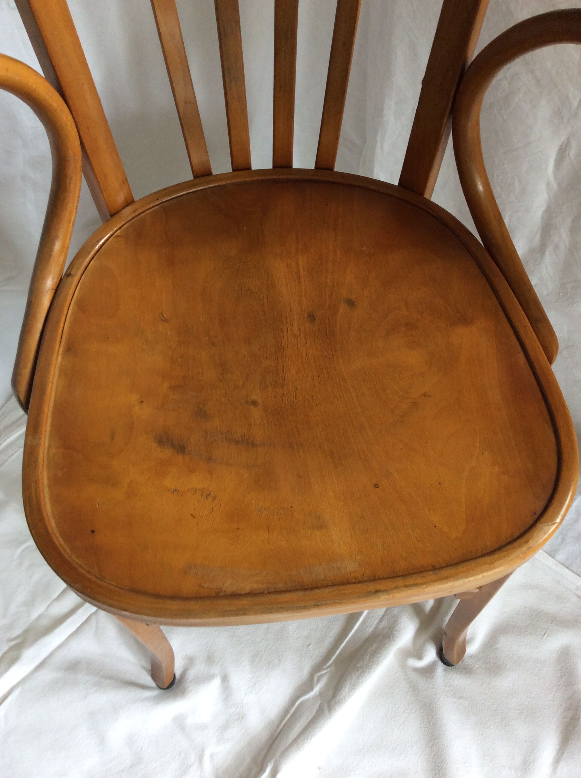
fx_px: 718
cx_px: 290
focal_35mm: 32
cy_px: 389
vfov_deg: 56.9
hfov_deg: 44.1
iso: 64
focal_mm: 3.3
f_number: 2.4
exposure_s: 1/25
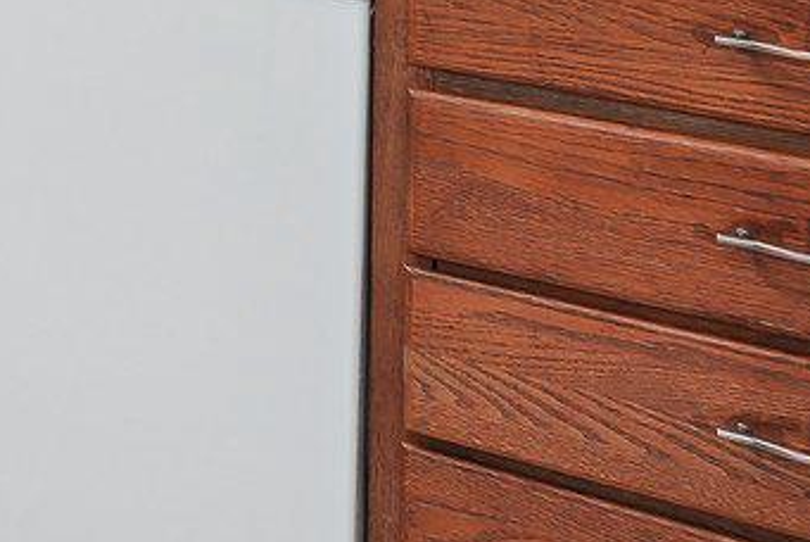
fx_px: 2027
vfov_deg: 13.0
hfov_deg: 14.1
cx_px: -1207
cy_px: -569
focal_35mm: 90
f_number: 7.1
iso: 100
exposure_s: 1/5
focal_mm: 10
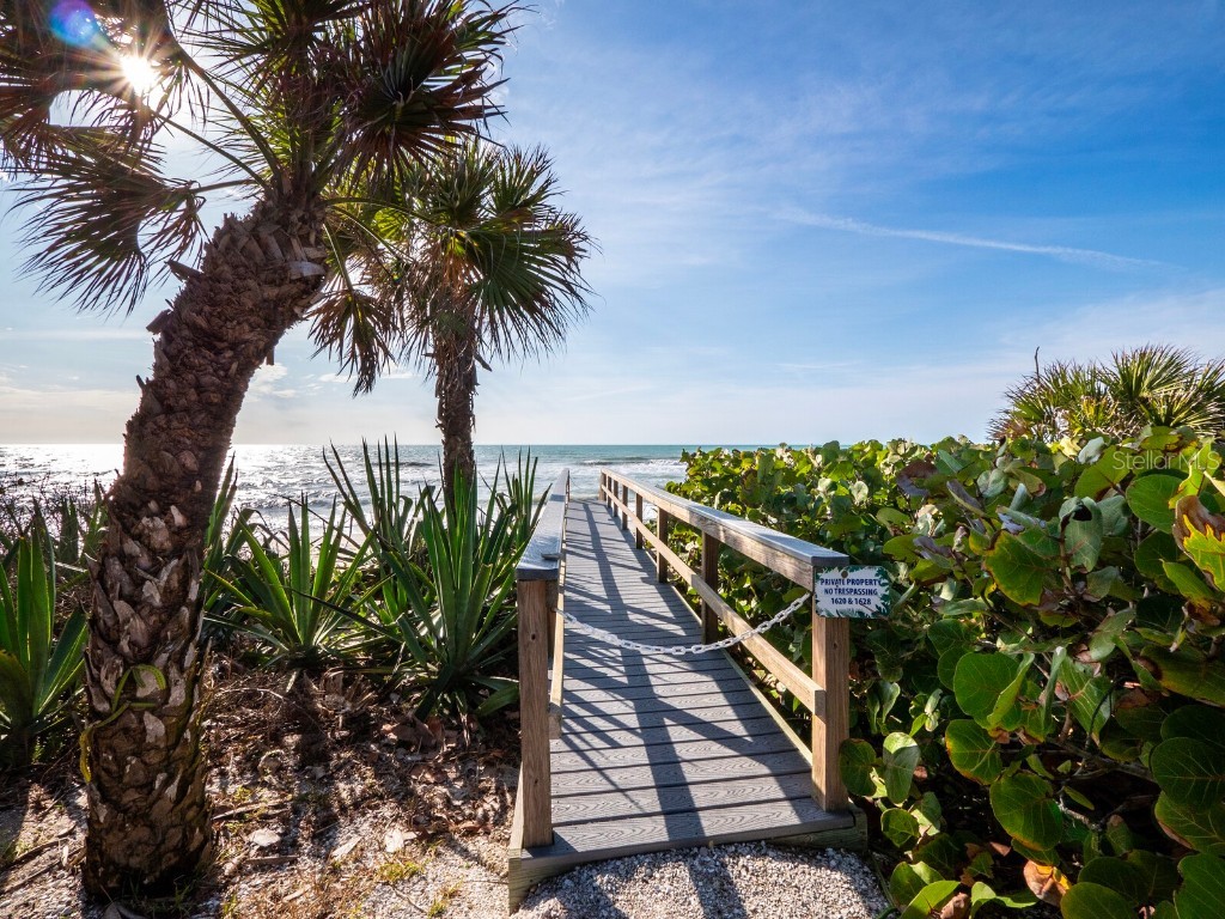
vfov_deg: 85.7
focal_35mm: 14
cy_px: 460
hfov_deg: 102.1
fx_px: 495
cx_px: 612
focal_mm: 7
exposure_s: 1/500
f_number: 11
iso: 400
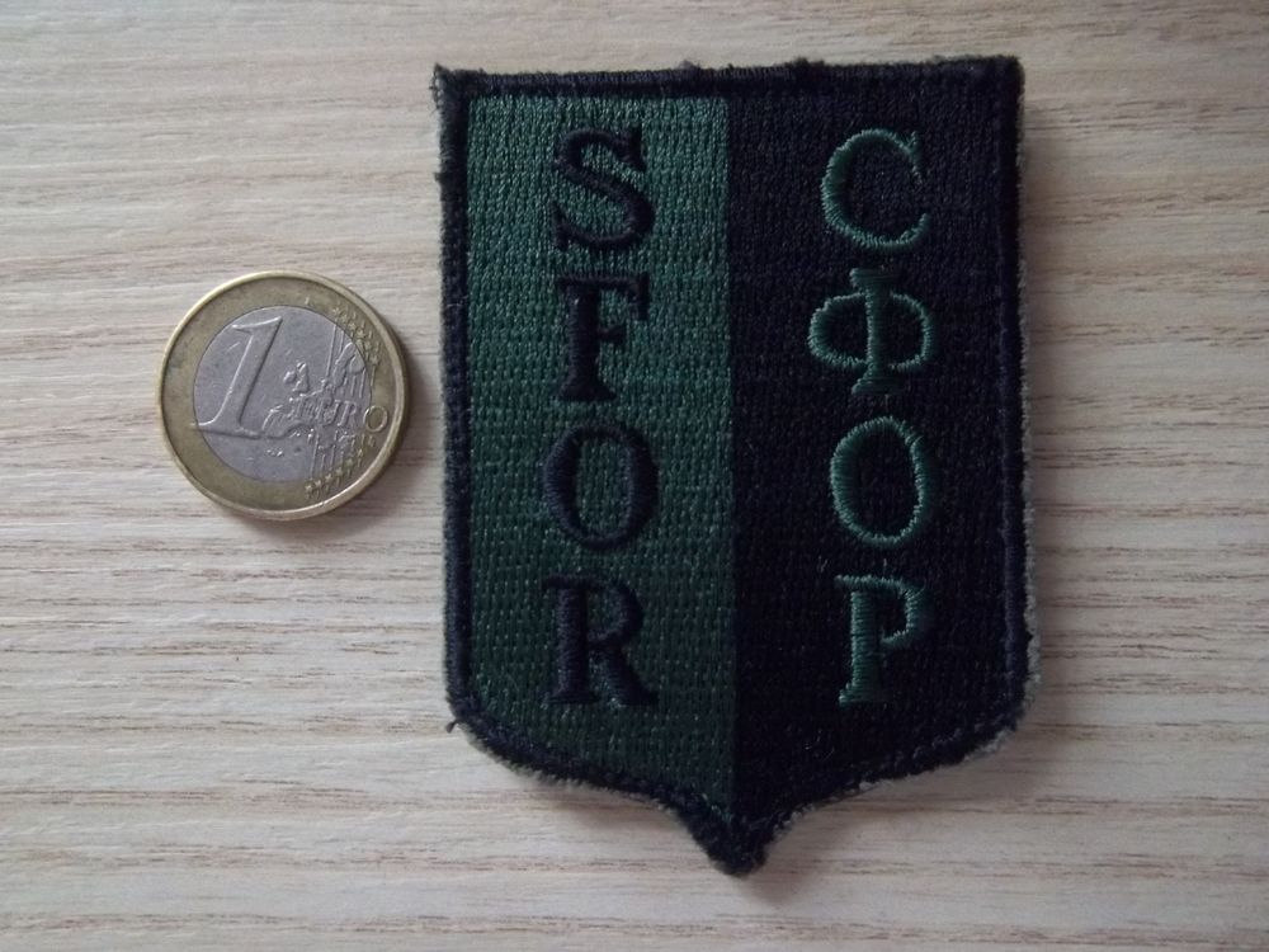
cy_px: 476
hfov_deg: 63.4
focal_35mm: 28
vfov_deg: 49.7
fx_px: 1026
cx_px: 634
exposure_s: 1/8
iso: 320
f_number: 3.5
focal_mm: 5.05
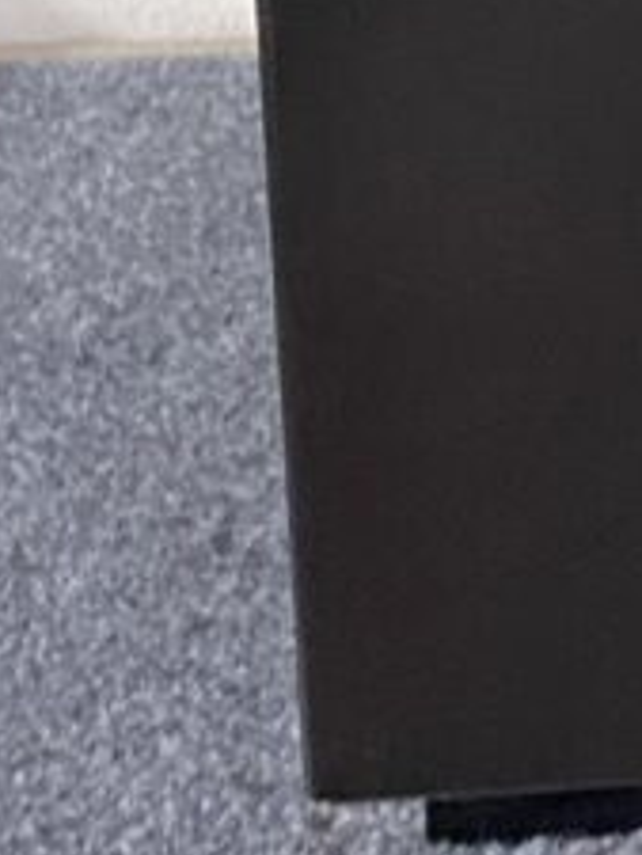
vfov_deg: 10.9
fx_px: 4002
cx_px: 1763
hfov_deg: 8.1
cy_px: -958
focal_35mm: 162
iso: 500
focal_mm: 4.25
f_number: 1.8
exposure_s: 1/30
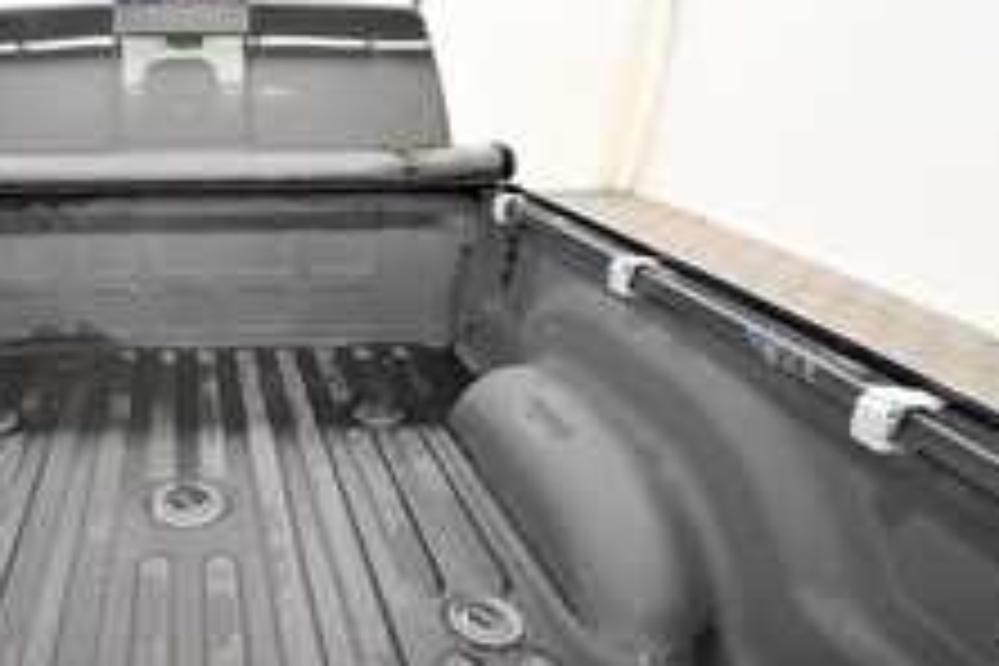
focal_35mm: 27
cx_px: 202
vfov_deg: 47.8
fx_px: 749
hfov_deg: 61.9
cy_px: 371
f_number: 4.5
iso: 1600
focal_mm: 10
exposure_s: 1/125
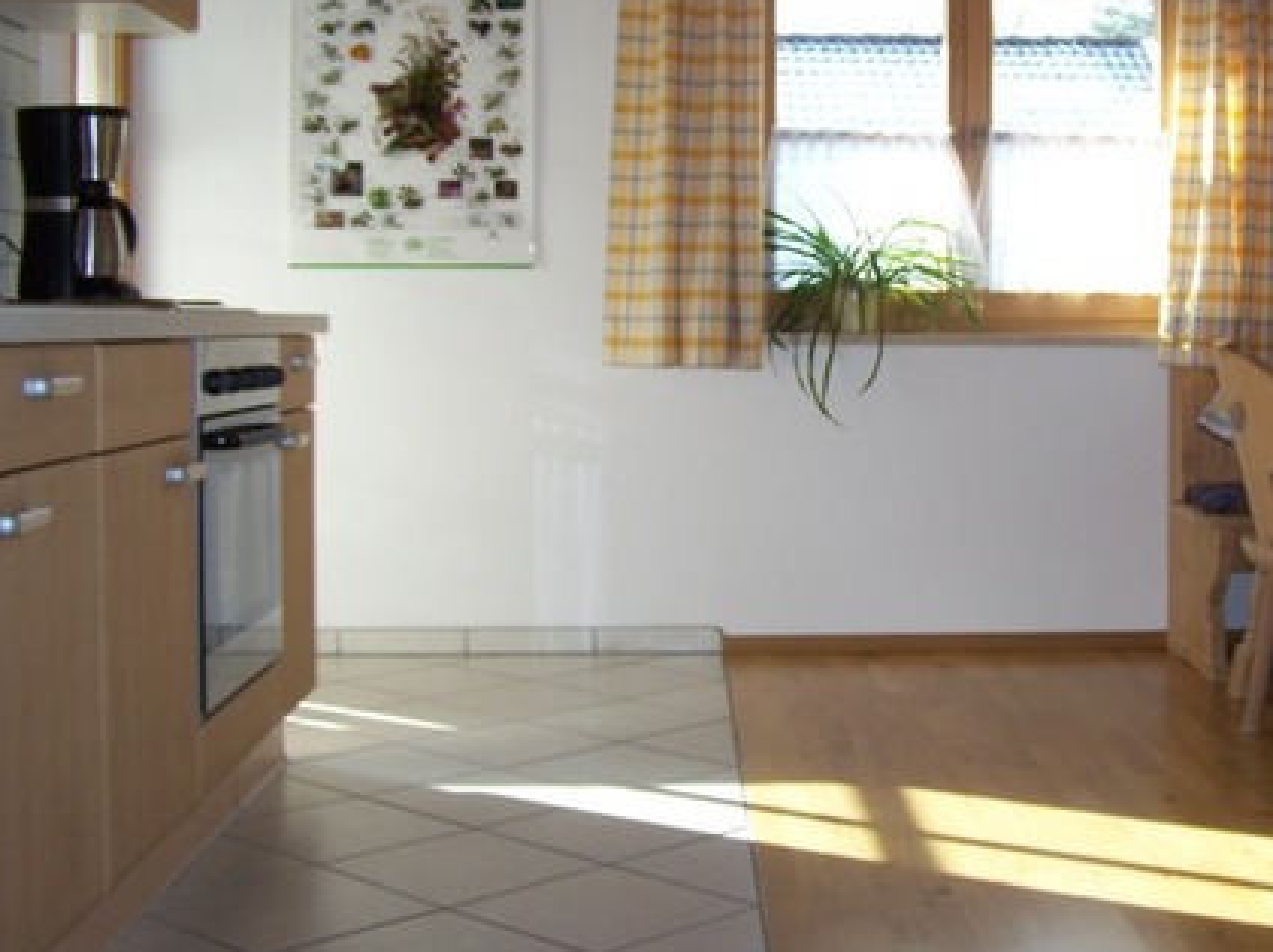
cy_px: 390
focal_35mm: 53
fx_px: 1947
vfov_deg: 27.4
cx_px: 860
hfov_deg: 35.8
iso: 64
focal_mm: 6.3
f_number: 2.8
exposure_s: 1/100
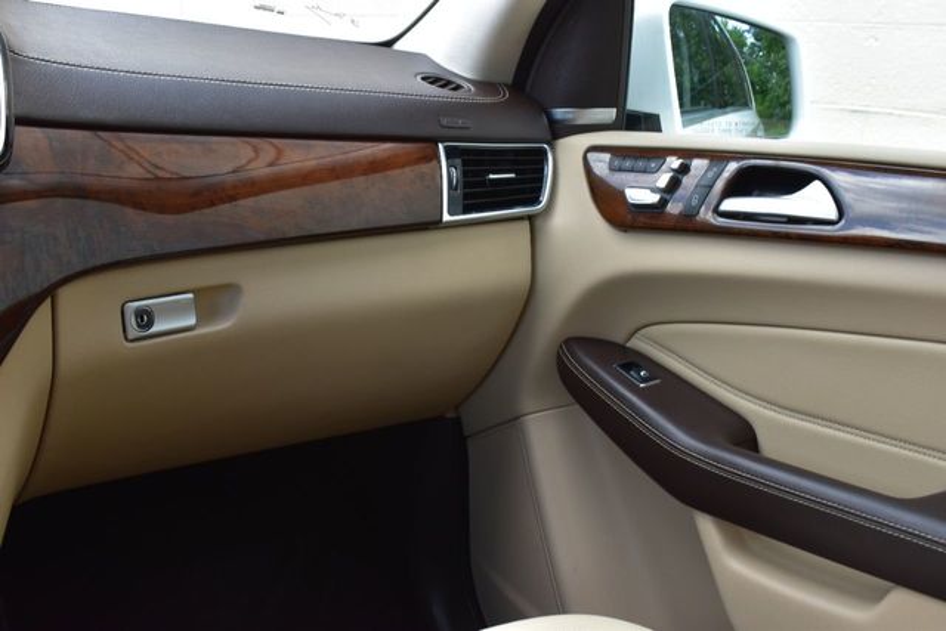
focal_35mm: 38
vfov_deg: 35.5
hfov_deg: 51.3
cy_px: 316
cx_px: 473
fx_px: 986
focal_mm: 25
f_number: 8
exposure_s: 1/80
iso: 400
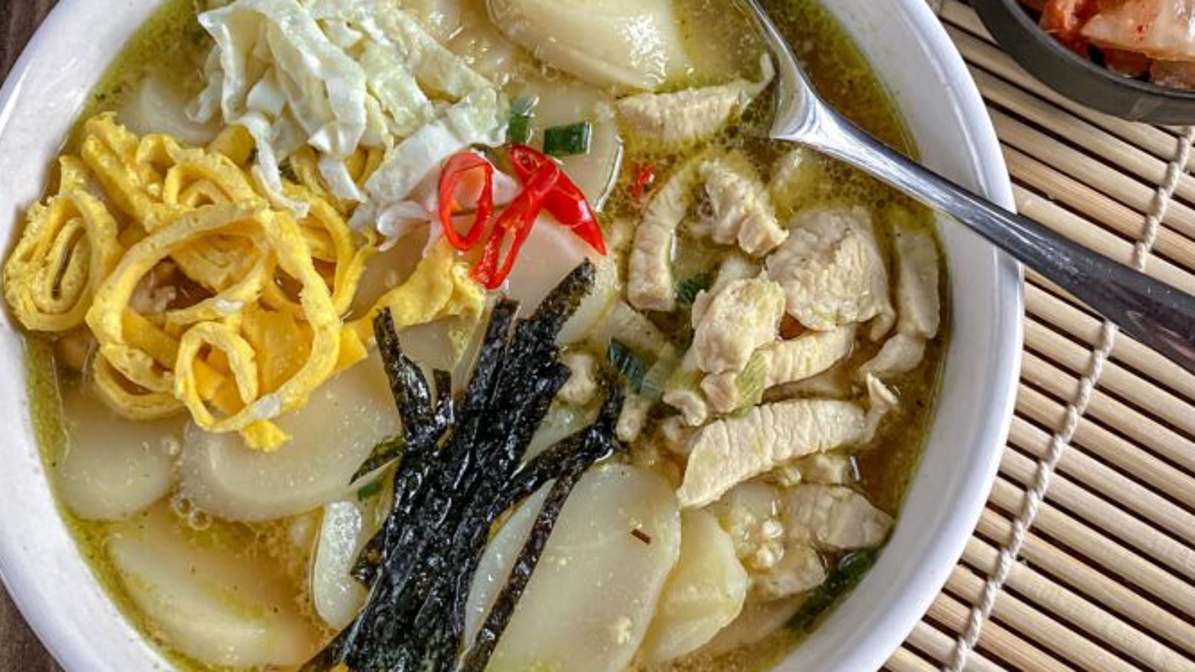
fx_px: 1489
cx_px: 541
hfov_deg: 43.7
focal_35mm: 47
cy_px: 255
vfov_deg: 25.4
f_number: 1.8
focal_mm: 3.99
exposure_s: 1/60
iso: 200
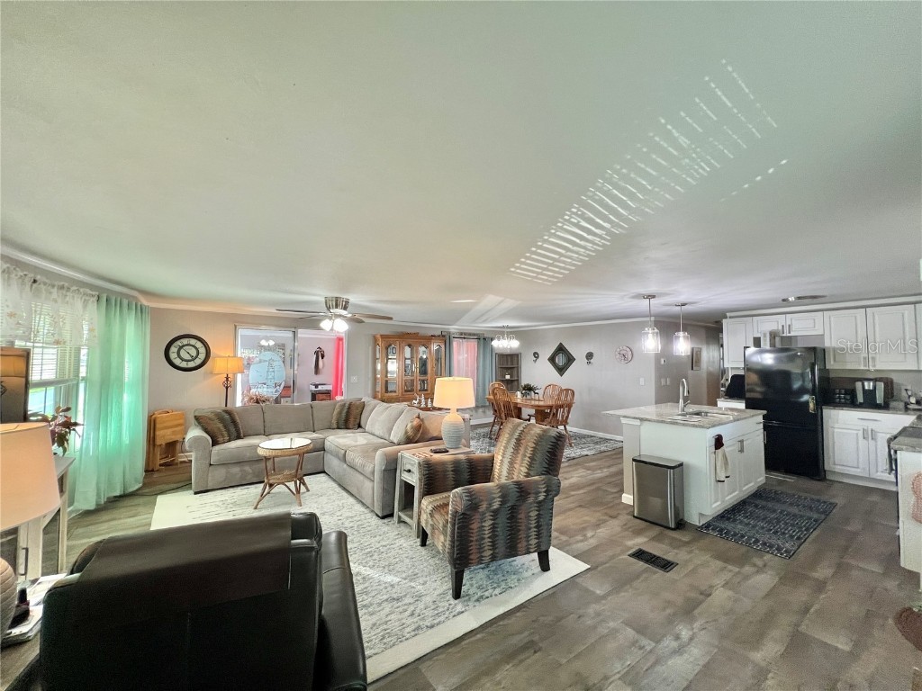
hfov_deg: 106.2
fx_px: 346
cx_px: 461
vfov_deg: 89.9
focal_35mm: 13
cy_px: 346
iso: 200
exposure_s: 1/120
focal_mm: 1.57
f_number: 1.8
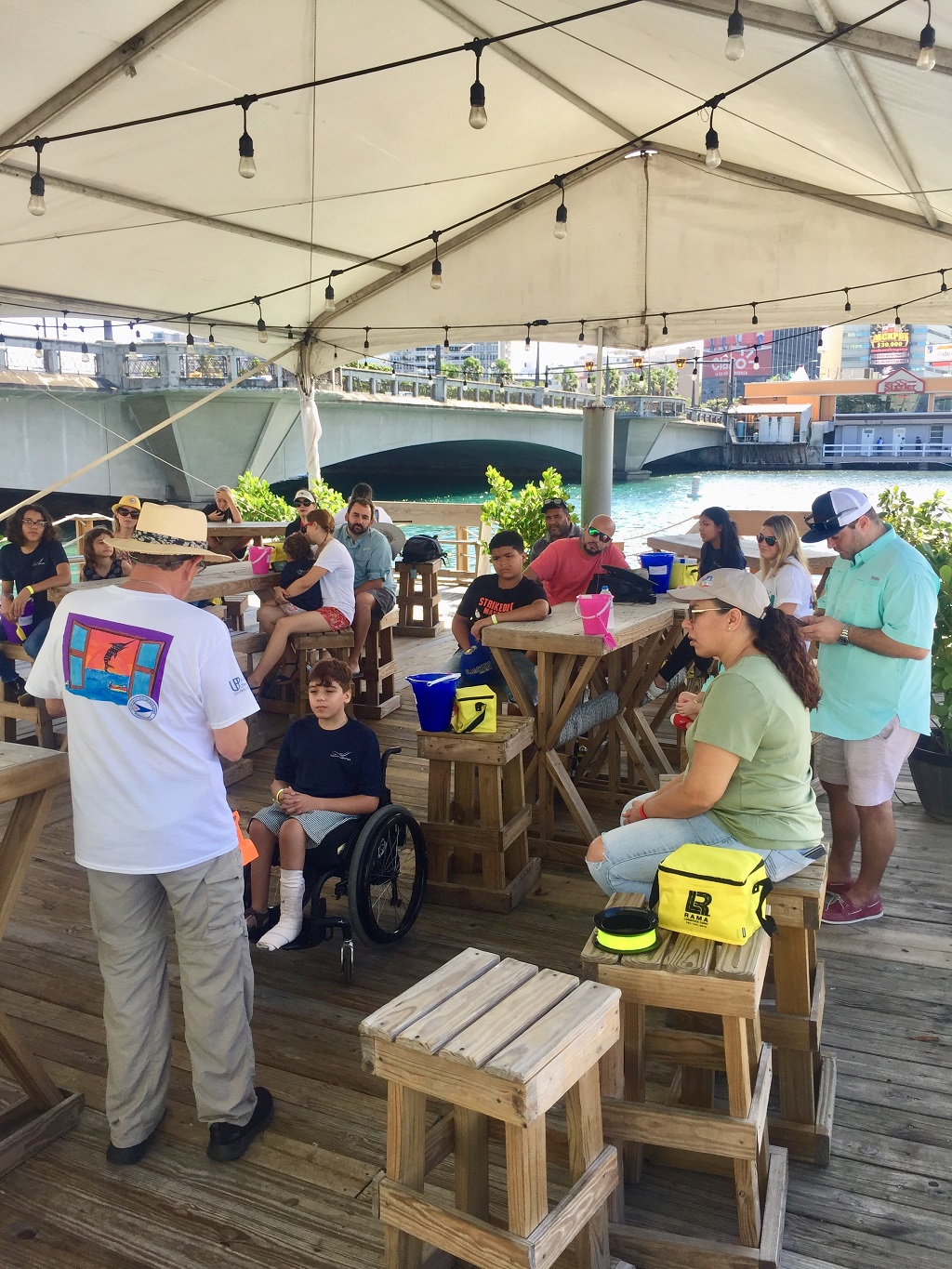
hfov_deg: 48.2
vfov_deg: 61.7
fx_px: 1063
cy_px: 634
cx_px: 476
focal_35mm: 29
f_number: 2.2
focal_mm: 4.15
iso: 32
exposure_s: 1/455
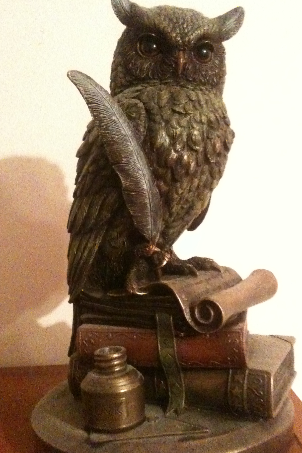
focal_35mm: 41
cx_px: 164
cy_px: 236
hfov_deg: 32.6
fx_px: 516
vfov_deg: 47.4
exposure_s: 1/10
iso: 1000
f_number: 2.8
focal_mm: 3.85
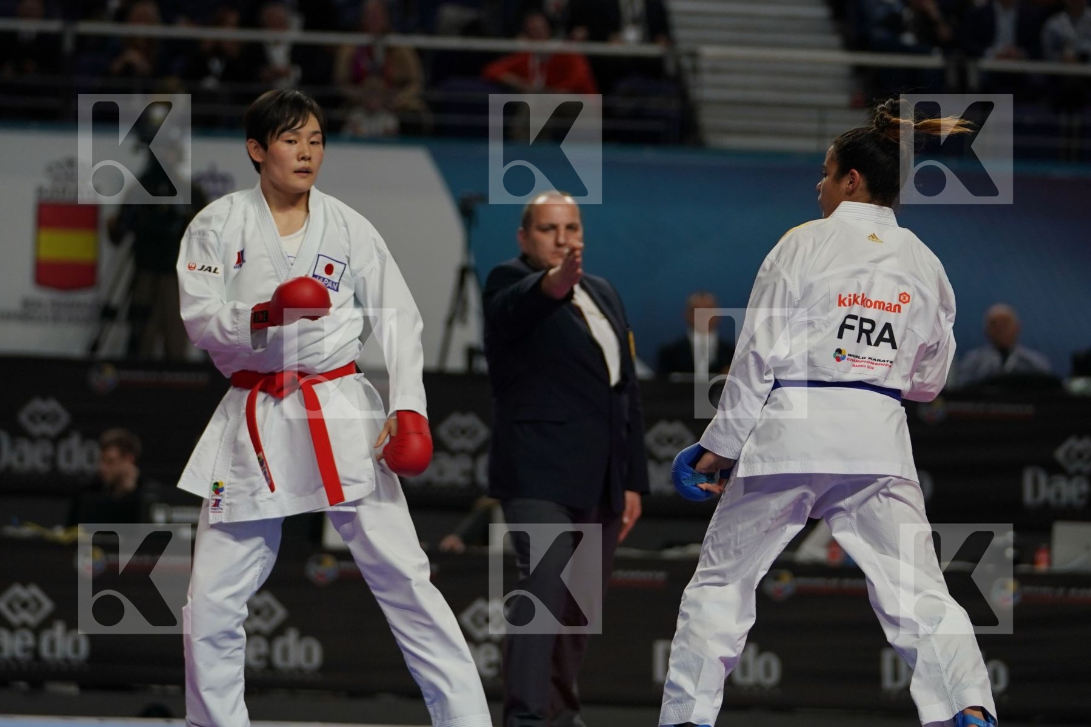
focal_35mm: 193
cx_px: 546
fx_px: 5849
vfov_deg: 7.1
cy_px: 364
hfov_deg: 10.7
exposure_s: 1/1000
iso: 800
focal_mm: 129
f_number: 2.8
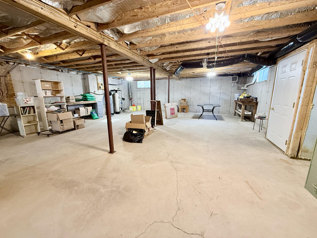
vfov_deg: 85.7
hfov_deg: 102.1
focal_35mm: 14
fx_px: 128
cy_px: 119
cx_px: 158
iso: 320
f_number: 2.2
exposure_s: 1/60
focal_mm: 2.22
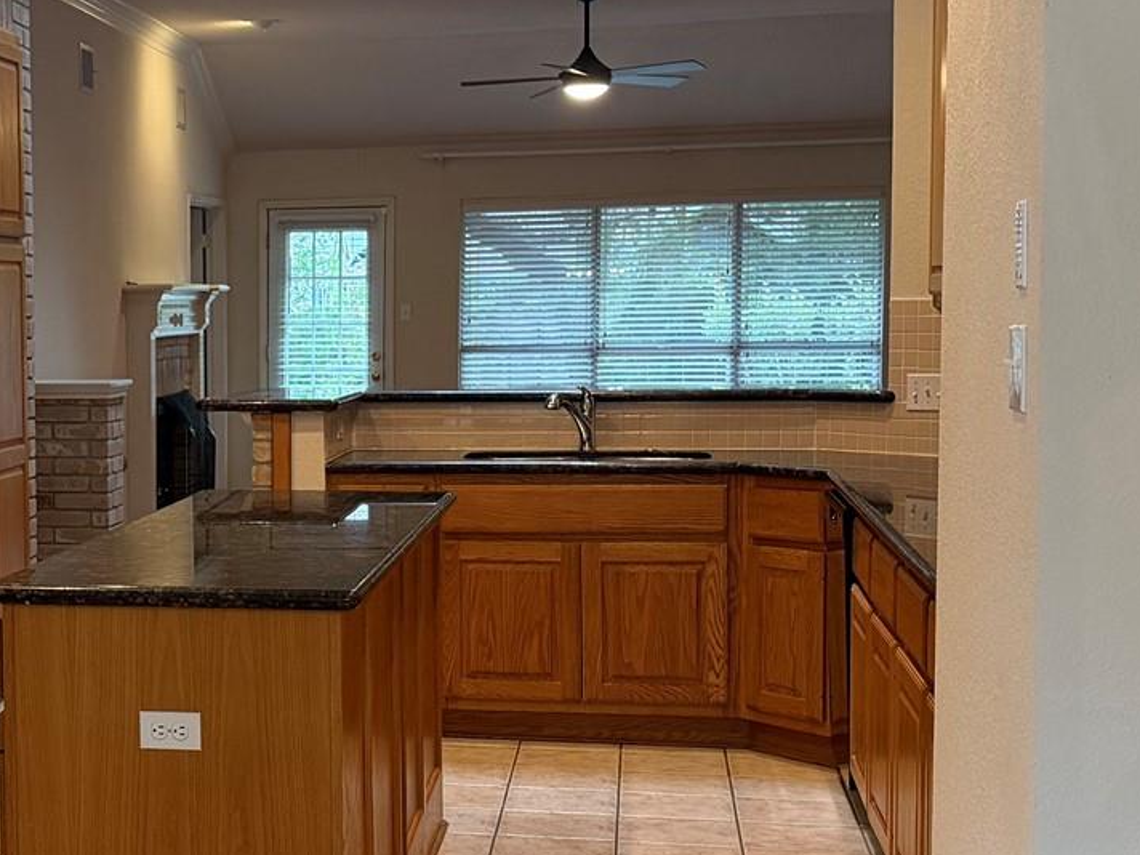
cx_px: 22
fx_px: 2272
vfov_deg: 21.3
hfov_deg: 26.8
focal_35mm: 69
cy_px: 455
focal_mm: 6.76
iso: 320
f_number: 1.78
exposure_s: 1/60
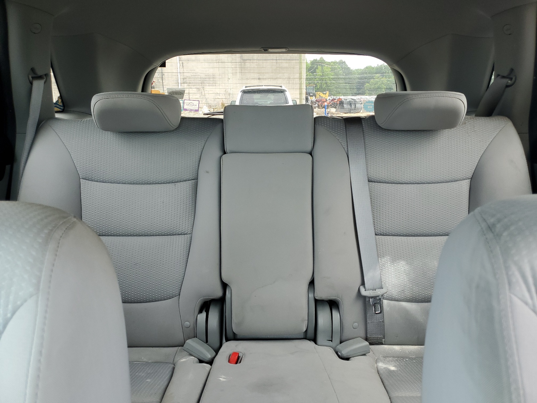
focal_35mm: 26
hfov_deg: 67.3
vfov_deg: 53.1
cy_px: 202
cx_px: 268
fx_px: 403
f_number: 1.5
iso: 56
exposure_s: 1/120
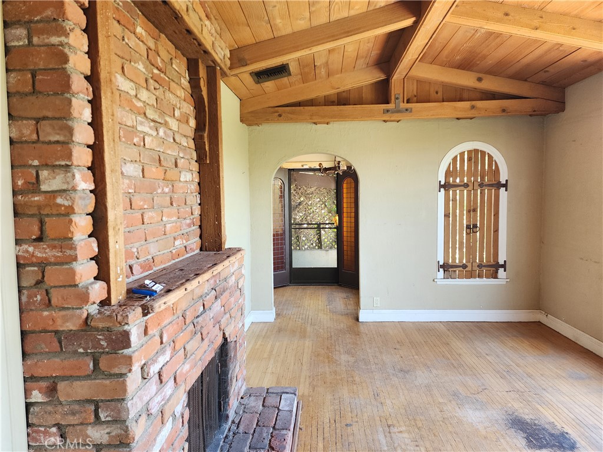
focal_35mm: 23
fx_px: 401
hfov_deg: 73.9
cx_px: 302
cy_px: 226
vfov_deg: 58.9
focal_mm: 6.4
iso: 200
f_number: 1.8
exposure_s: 1/120
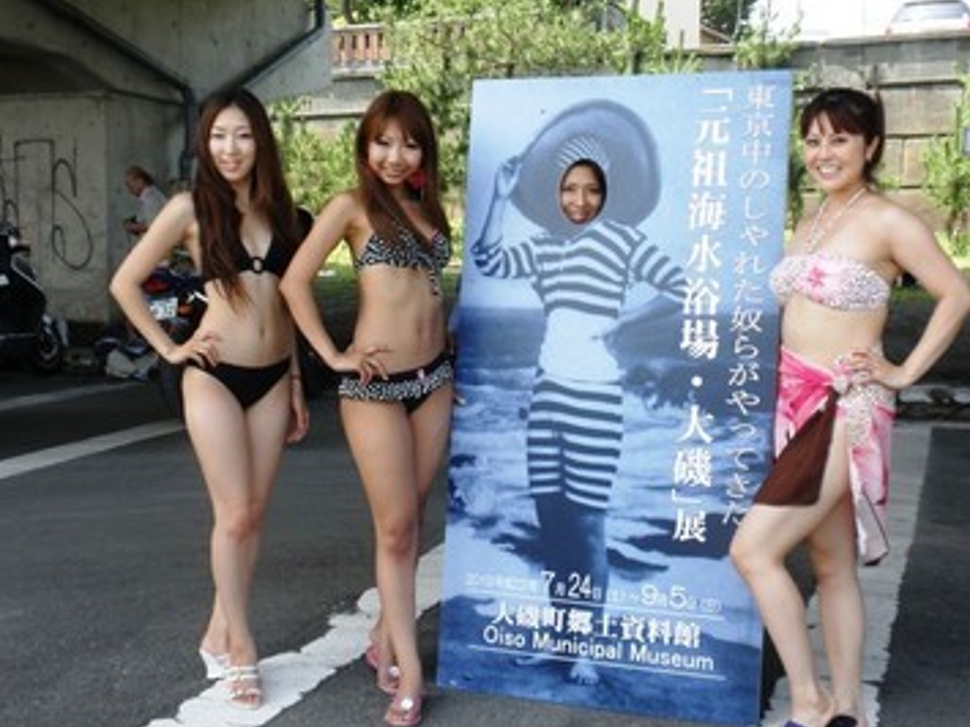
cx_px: 511
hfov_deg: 36.8
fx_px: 1457
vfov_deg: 28.0
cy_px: 373
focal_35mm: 52
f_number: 4
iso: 64
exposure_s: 1/160
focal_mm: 8
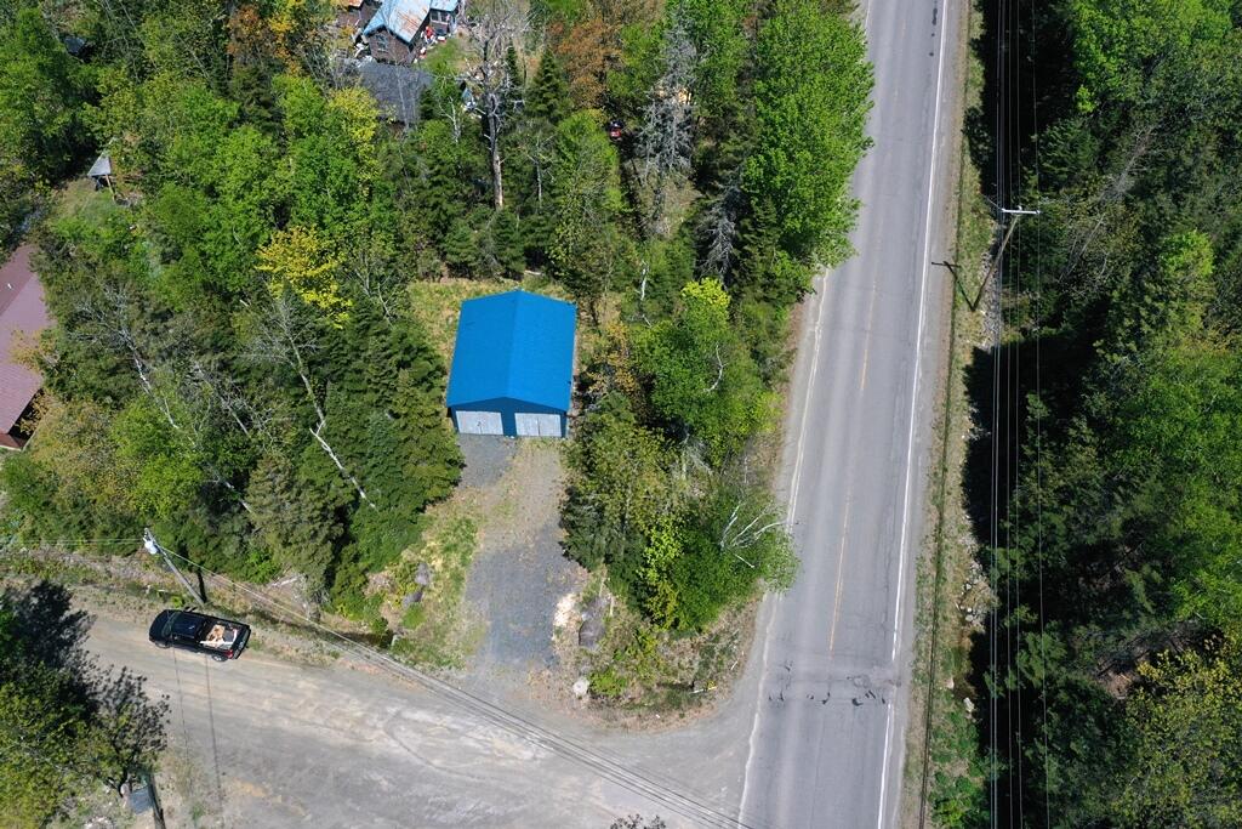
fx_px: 966
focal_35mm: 28
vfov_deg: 46.4
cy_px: 414
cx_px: 621
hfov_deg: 65.5
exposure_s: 1/1600
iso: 400
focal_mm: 10.26
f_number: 8
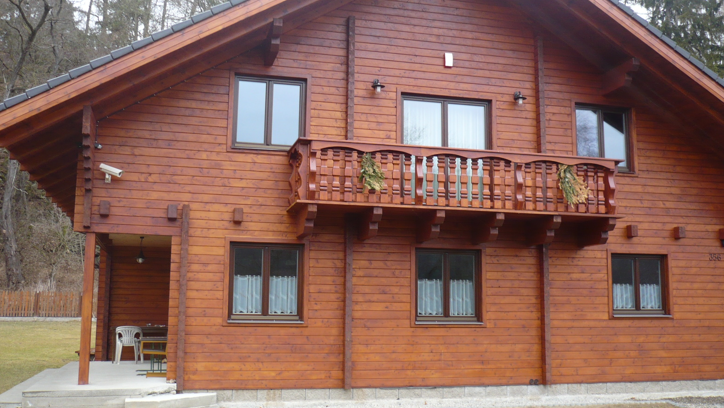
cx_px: 361
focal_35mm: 39
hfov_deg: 51.6
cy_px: 183
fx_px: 749
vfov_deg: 30.4
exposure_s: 1/60
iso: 100
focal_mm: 5.8
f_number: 2.8
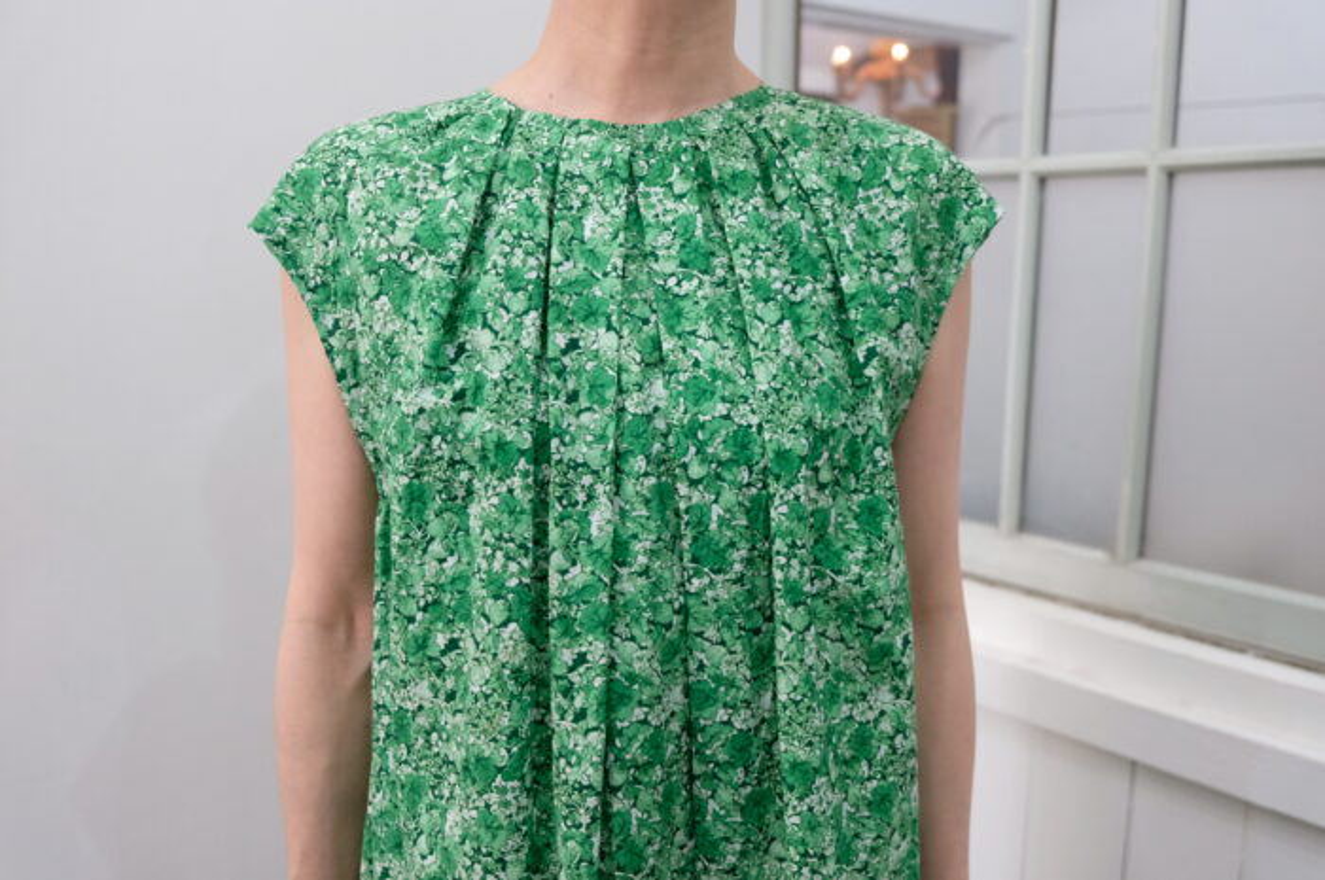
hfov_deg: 57.3
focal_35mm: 33
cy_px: 440
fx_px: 1213
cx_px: 662
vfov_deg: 39.9
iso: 2000
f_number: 3.2
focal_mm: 22.3
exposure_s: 1/125
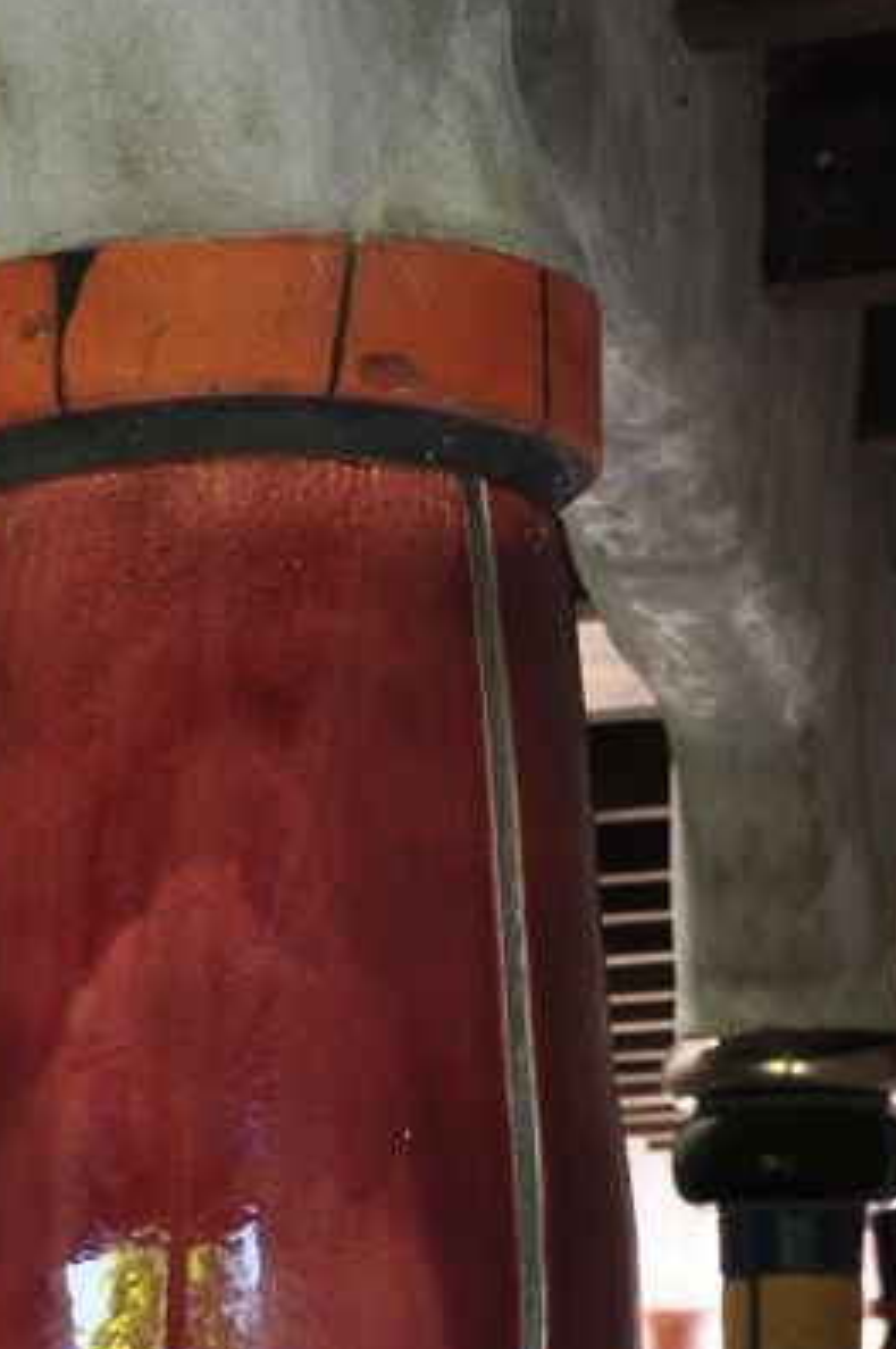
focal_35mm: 124
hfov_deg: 11.0
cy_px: 1482
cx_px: 129
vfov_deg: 16.1
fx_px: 4641
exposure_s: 1/25
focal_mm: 32
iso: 400
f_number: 7.1
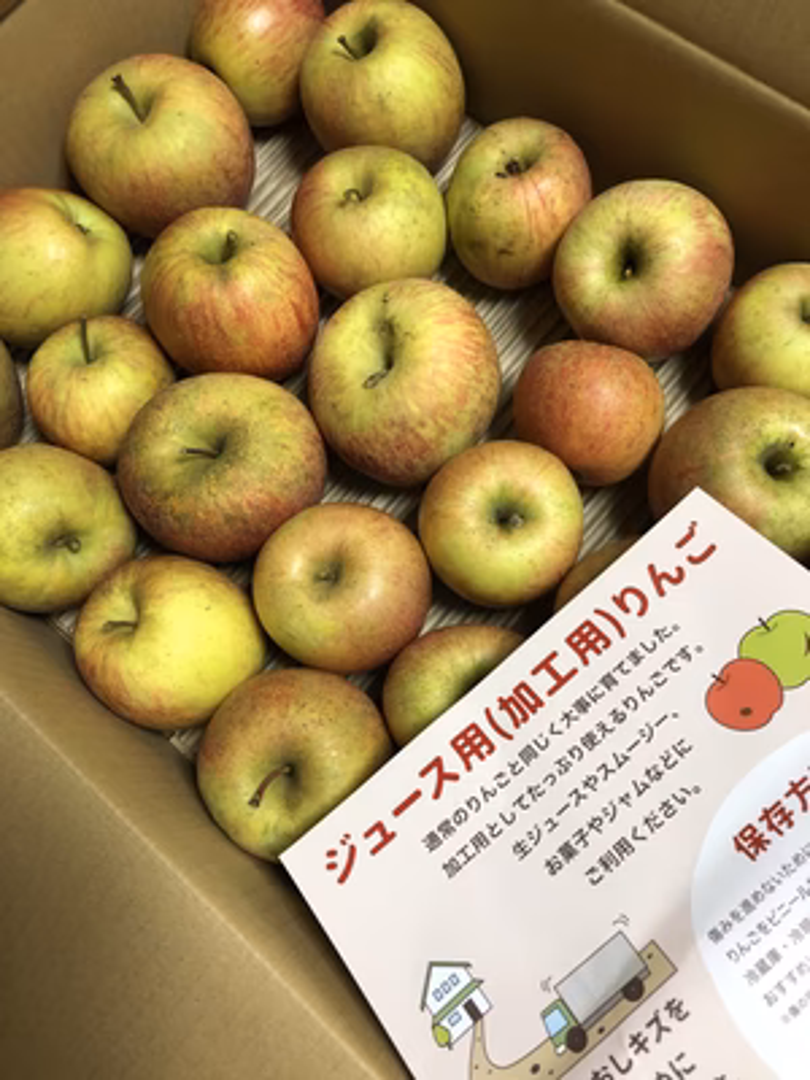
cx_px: 405
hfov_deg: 49.7
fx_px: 874
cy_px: 540
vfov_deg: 63.4
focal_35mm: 28
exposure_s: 1/20
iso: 40
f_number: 1.8
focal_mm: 3.99
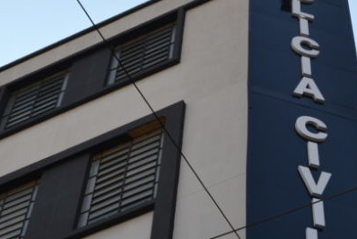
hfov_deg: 21.3
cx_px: 304
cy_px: 137
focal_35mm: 94
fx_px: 933
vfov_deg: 14.6
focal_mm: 26
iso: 100
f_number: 7.1
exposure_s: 1/200
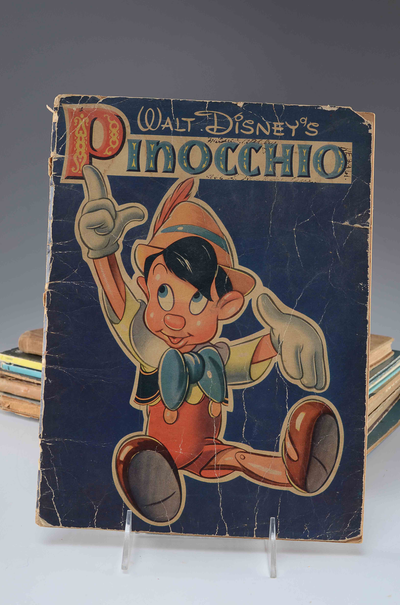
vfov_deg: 39.0
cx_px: 200
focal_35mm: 51
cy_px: 302
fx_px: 854
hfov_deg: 26.4
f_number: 10
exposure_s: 1/80
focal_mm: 34
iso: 100
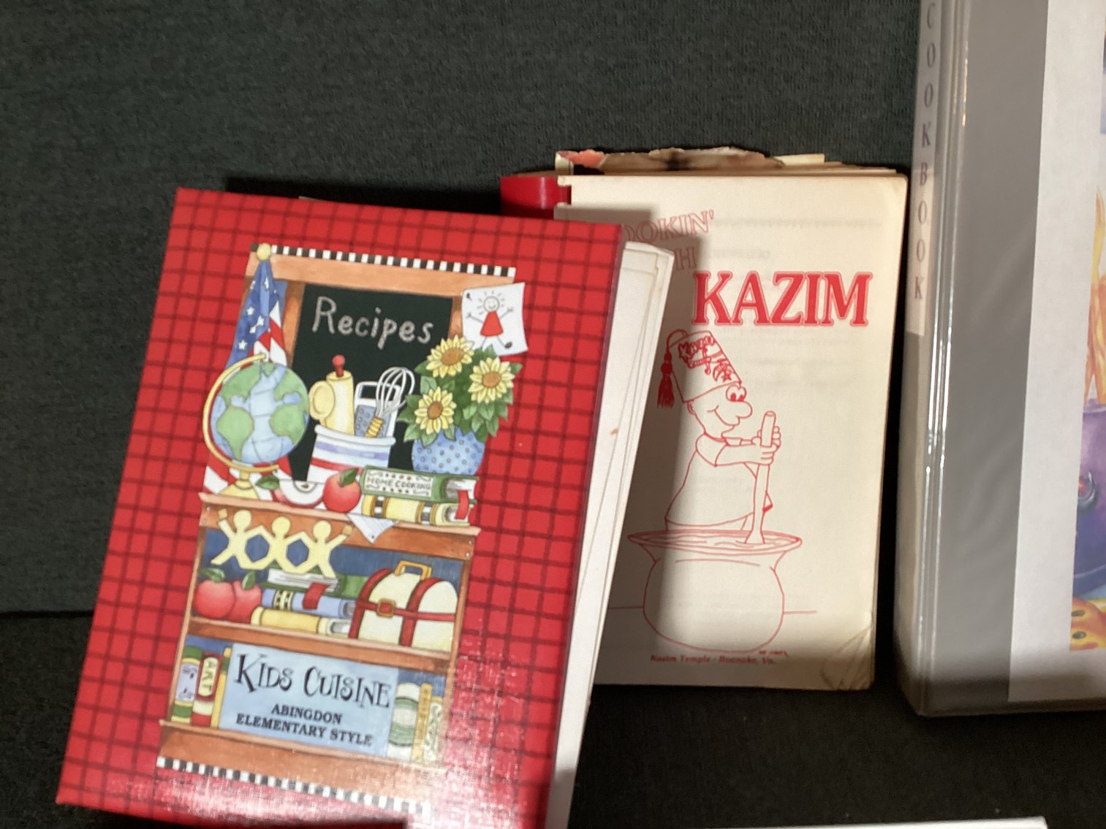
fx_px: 991
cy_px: 414
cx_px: 553
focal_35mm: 31
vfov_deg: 45.4
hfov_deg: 58.3
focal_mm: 3.3
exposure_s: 1/50
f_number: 2.4
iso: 200
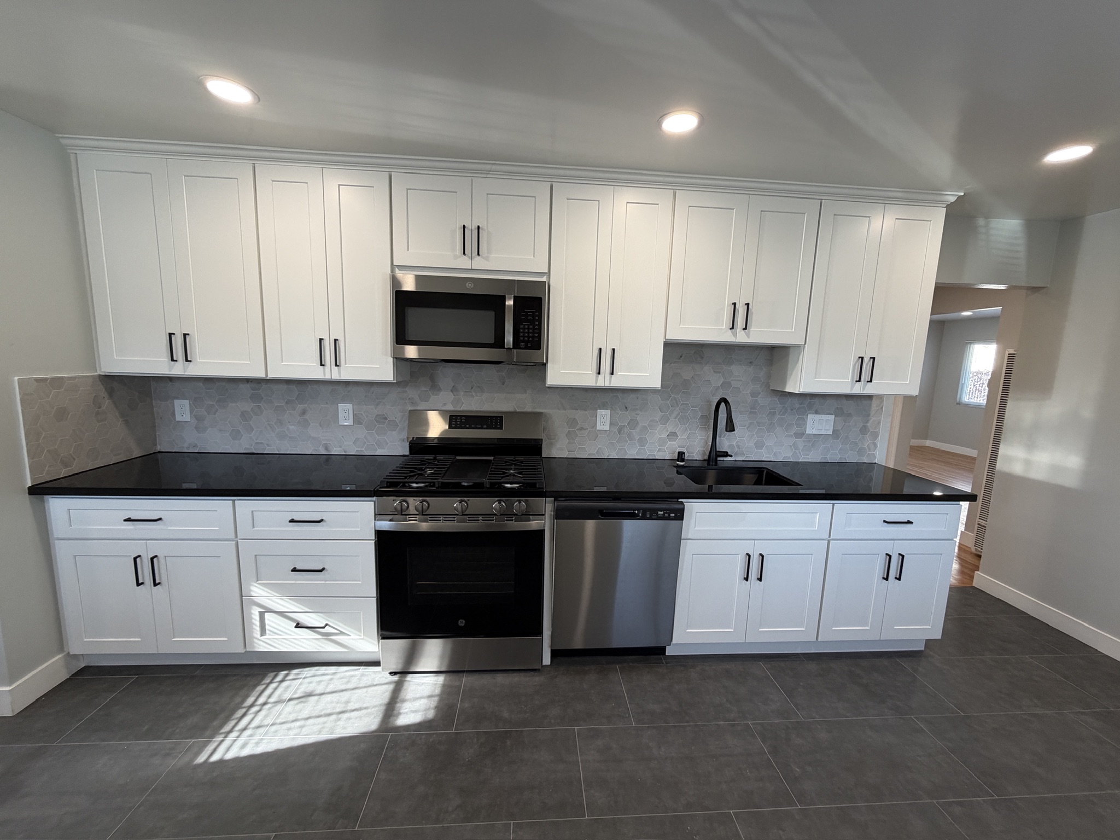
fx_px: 453
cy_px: 420
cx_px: 560
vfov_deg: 85.7
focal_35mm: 14
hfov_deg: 102.1
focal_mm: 2.22
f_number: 2.2
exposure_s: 1/120
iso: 160
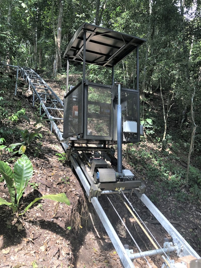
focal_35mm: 28
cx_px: 100
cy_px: 134
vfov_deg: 63.4
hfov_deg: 49.7
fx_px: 217
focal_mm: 3.99
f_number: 1.8
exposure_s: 1/120
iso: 50
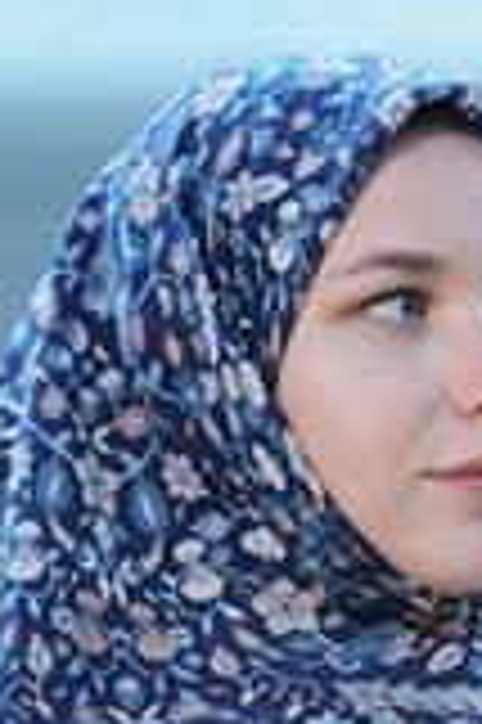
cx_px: 302
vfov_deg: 6.2
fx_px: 6682
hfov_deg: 4.1
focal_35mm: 332
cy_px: 814
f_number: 3.2
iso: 640
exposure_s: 1/200
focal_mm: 115
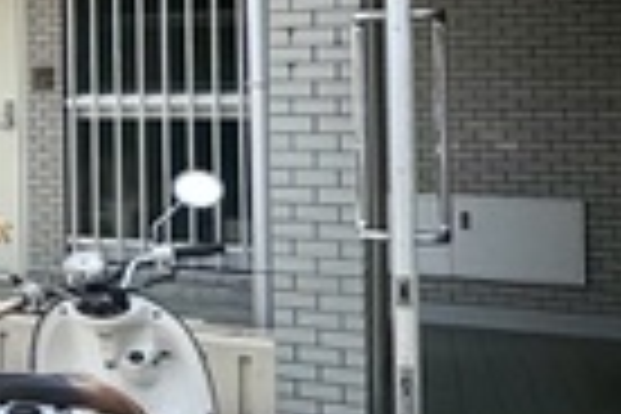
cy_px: 79
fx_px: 1276
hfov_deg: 16.3
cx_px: -774
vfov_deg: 18.2
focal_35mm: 74
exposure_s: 1/2092
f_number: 2.2
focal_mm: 2.22
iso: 50
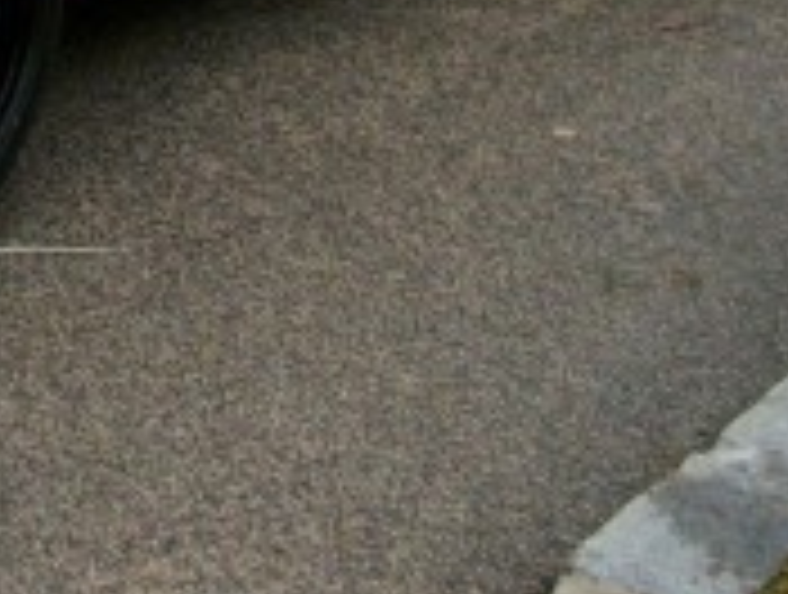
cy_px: -450
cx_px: 36
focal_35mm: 155
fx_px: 3536
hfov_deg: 12.6
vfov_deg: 9.2
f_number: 2.9
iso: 80
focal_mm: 5.7
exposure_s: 1/245
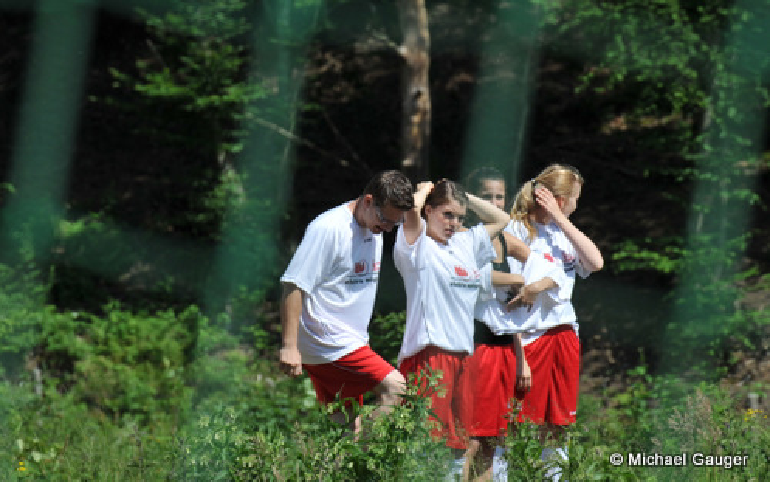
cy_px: 232
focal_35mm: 384
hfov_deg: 5.5
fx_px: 8061
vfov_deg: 3.4
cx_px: 386
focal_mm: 250
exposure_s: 1/640
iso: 200
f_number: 8
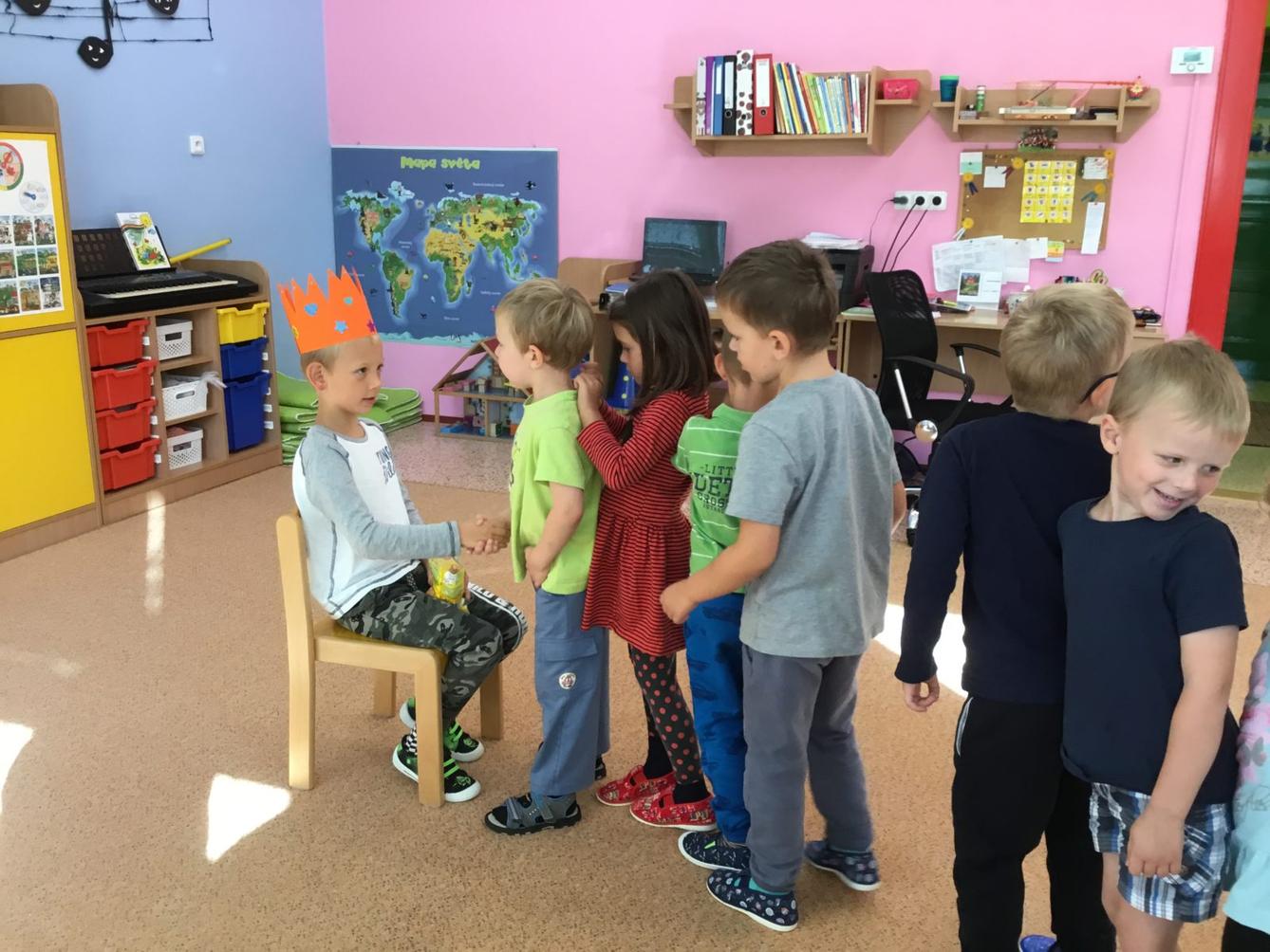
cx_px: 635
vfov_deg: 45.5
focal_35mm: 31
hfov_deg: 58.3
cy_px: 476
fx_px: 1138
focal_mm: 3.3
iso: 40
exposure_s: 1/33
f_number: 2.4
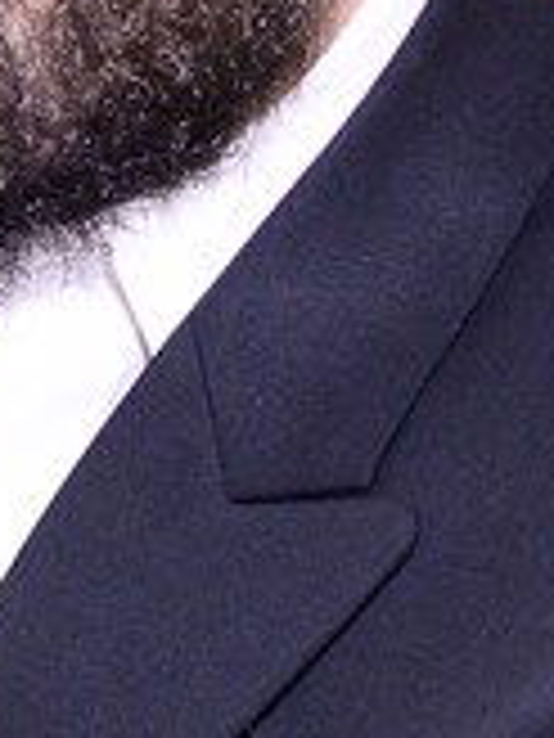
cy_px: 94
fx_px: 4033
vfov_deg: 10.4
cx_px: -1288
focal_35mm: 189
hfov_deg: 6.8
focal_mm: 28
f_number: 5.6
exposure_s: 1/200
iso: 2000
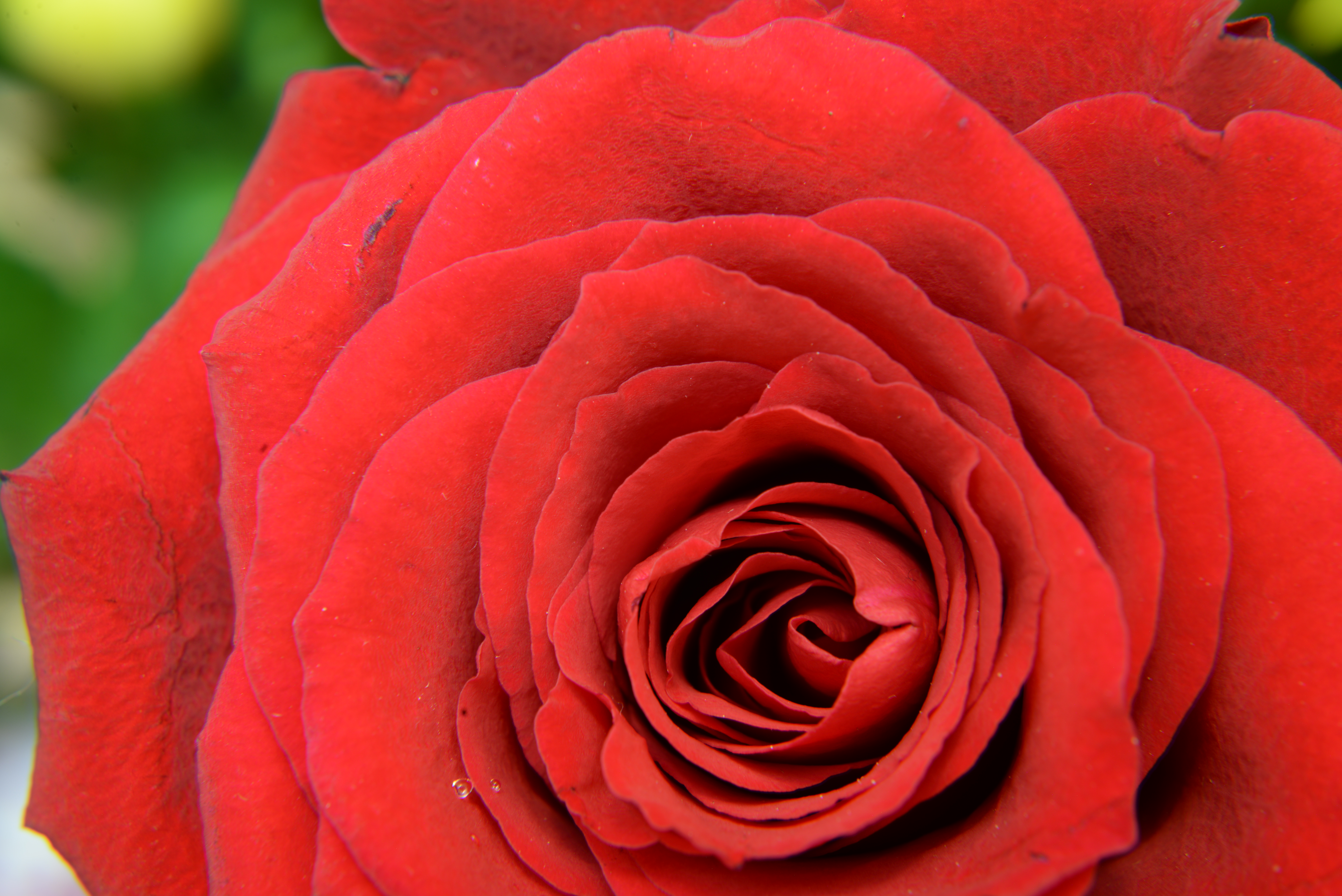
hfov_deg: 39.6
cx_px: 671
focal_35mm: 50
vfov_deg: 27.0
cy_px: 448
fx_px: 1865
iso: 100
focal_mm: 50
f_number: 11
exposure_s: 30
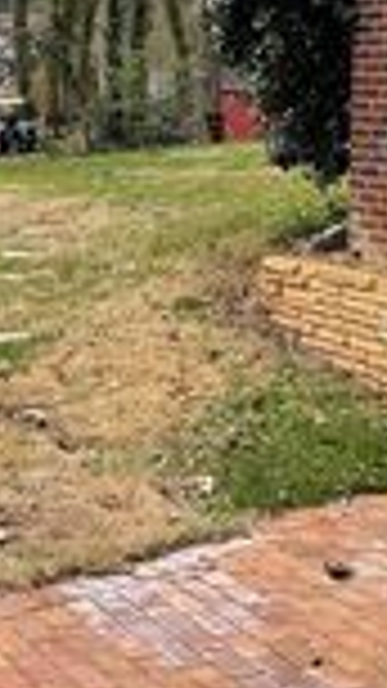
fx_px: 1625
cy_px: 110
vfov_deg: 23.5
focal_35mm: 89
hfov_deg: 13.6
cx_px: 207
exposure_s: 1/1689
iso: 32
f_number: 1.6
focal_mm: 5.1
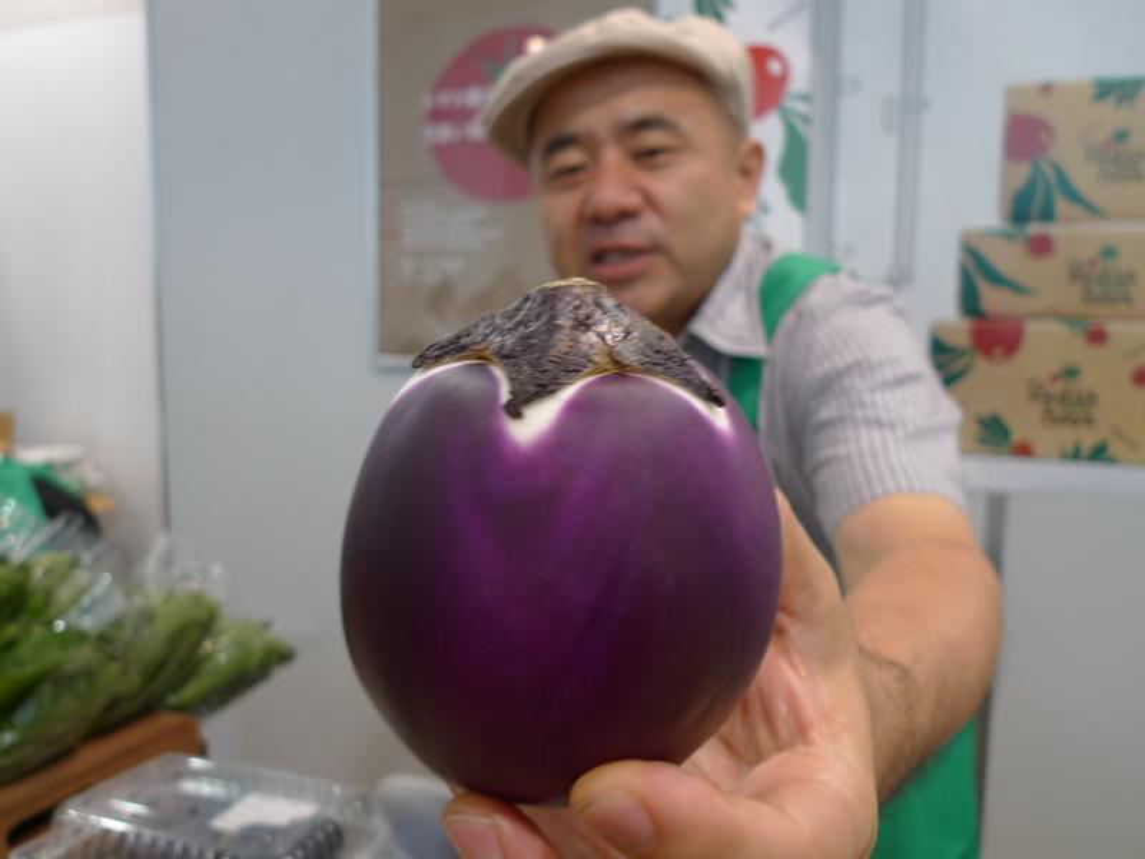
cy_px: 430
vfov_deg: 51.4
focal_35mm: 27
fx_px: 893
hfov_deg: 65.3
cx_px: 572
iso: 100
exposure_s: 1/30
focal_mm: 5.1
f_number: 2
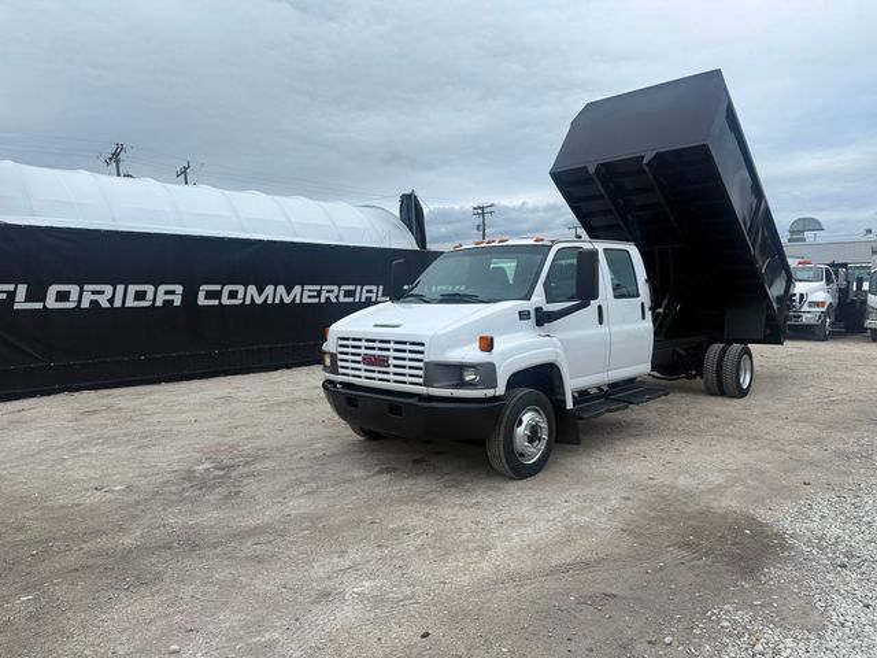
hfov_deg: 71.6
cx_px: 438
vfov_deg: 56.8
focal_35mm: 24
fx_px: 608
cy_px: 329
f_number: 1.78
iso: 80
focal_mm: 6.76
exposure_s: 1/1618
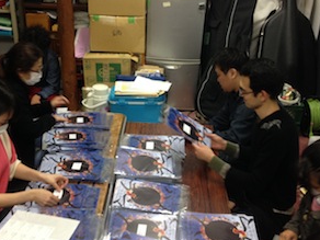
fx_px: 444
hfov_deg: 39.5
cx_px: 133
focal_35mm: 48
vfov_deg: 30.3
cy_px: 129
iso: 125
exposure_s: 1/20
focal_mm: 4.28
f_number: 2.4
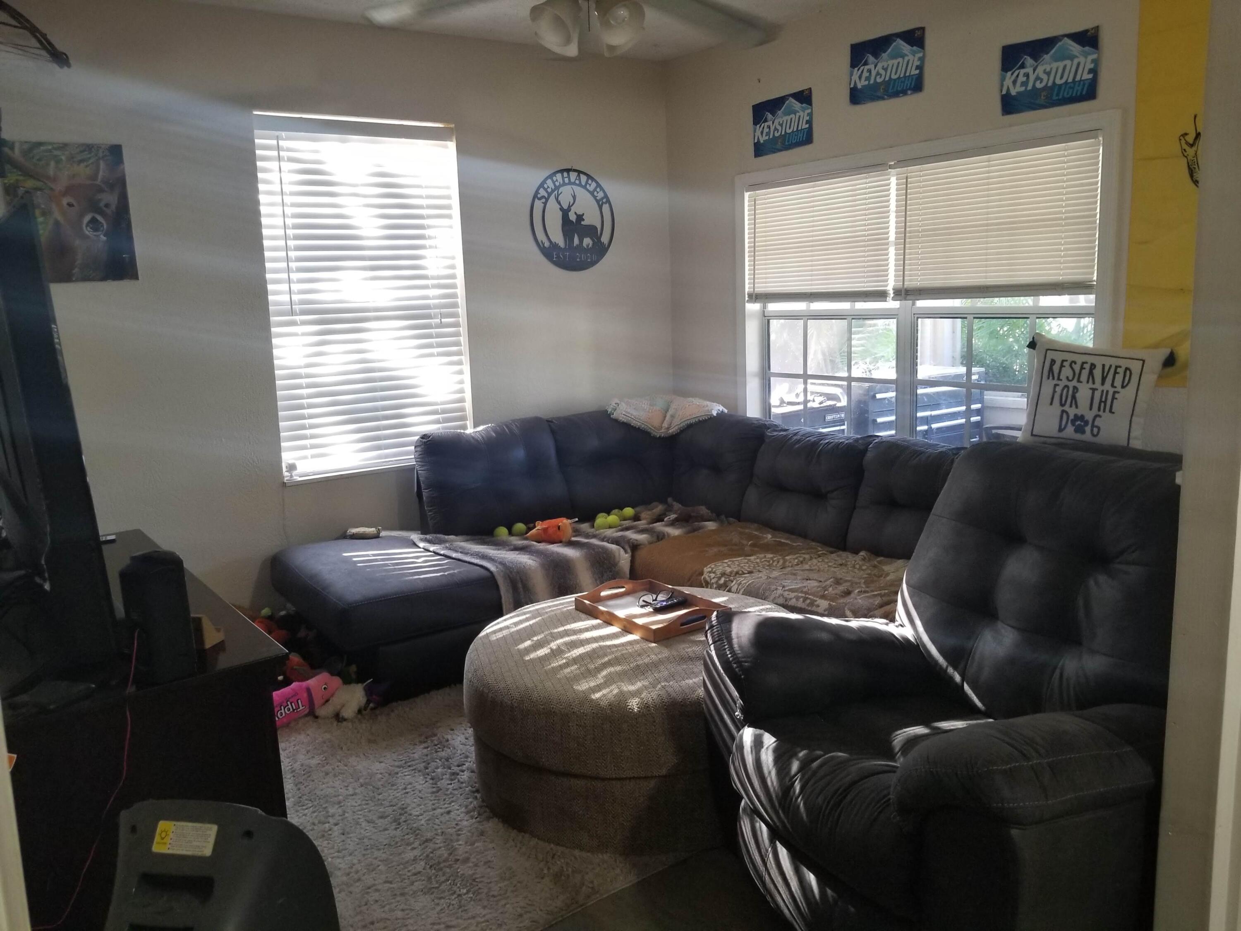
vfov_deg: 53.1
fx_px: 932
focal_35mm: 26
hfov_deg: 67.3
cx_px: 620
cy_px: 466
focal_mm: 4.3
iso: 160
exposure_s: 1/30
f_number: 1.7
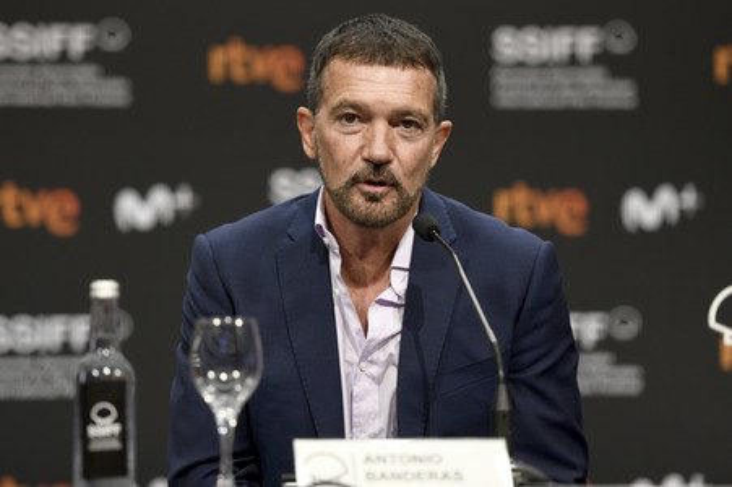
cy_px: 244
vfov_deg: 8.3
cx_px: 366
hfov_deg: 12.5
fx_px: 3352
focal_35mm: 165
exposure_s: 1/200
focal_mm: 165
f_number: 3.2
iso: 1000
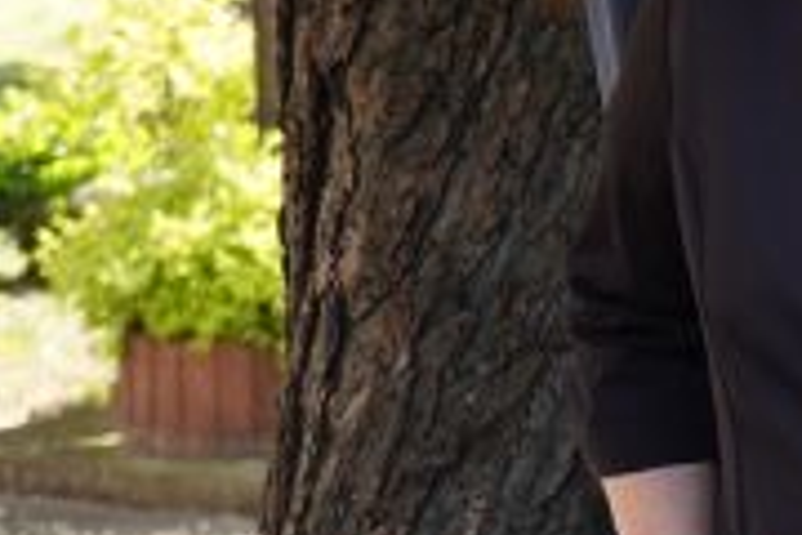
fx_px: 7396
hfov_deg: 5.9
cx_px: 2179
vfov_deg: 4.1
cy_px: 466
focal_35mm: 332
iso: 100
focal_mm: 46
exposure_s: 1/100
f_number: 4
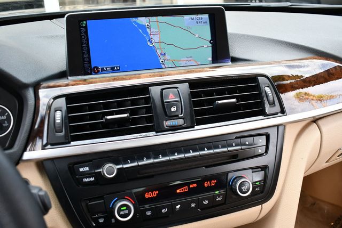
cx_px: 171
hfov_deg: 53.1
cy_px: 114
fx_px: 342
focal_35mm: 36
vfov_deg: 36.9
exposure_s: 1/250
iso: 640
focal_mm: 18
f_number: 3.5
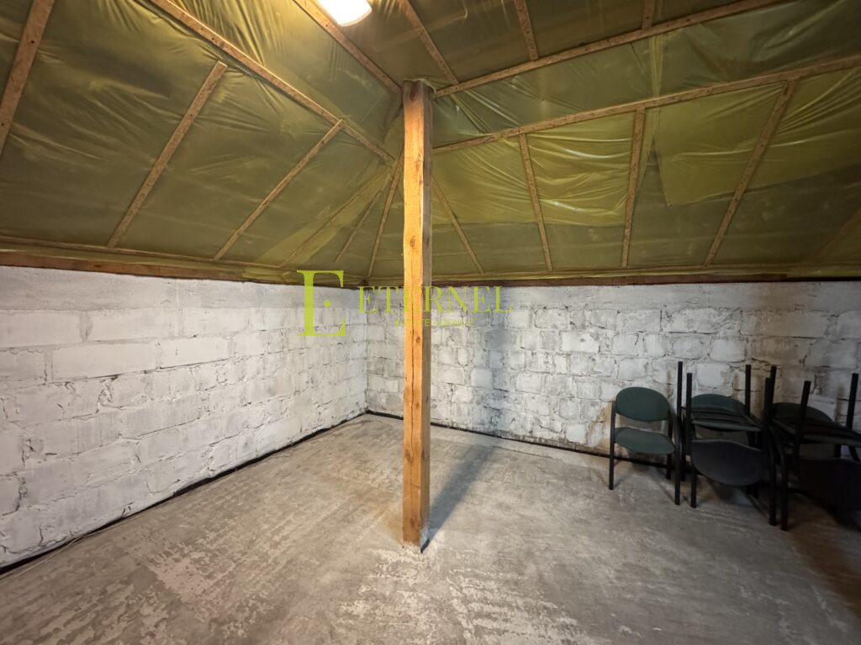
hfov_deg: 102.1
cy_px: 322
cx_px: 430
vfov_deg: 85.7
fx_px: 348
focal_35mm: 14
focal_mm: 2.22
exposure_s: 1/50
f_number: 2.2
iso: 1250
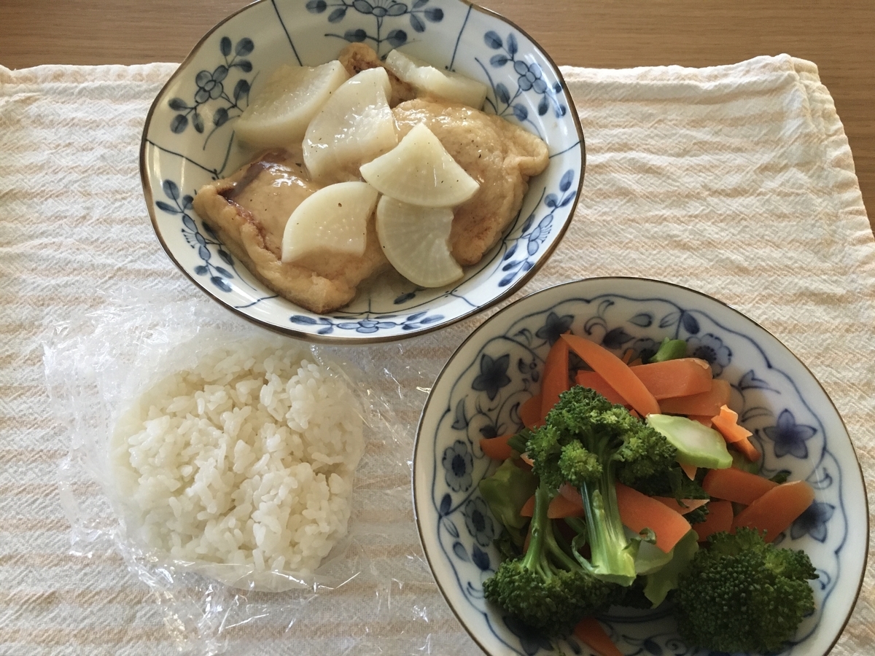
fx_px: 733
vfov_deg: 48.2
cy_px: 328
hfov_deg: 61.7
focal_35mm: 29
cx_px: 438
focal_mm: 4.15
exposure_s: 1/24
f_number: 2.2
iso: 200
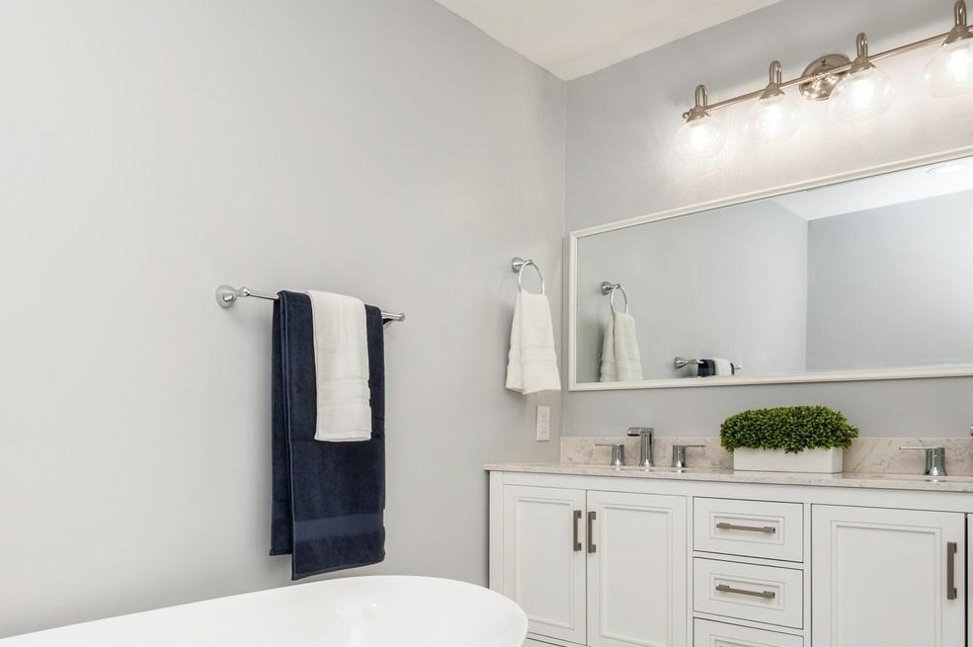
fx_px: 702
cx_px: 222
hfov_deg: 64.5
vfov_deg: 48.9
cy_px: 409
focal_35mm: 26
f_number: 9
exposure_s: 1/20
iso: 200
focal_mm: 16
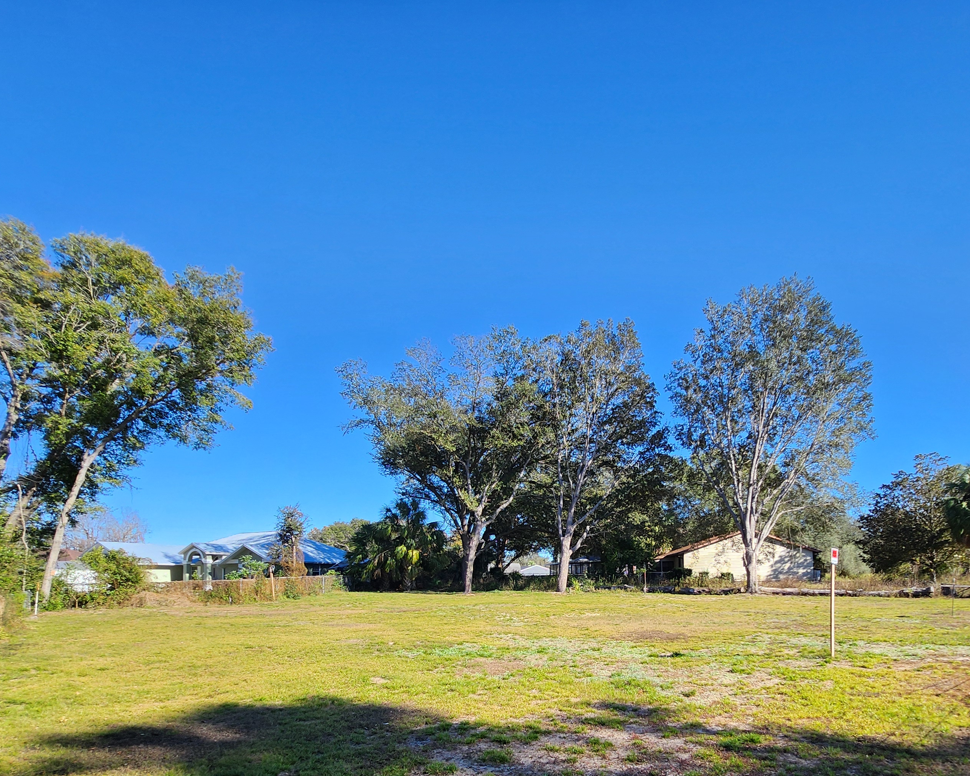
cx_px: 600
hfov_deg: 79.1
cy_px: 555
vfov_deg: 65.1
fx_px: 574
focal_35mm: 20
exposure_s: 1/508
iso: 32
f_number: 2.2
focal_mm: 1.7
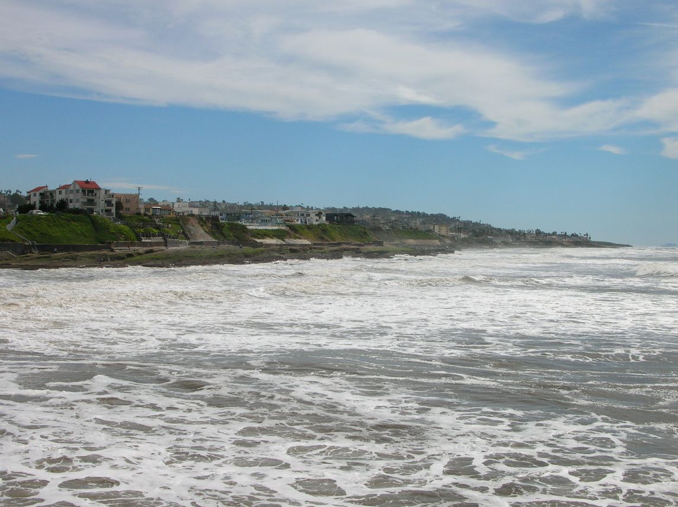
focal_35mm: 48
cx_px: 339
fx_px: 939
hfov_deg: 39.7
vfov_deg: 30.2
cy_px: 254
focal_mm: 8
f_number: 6.4
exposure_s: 1/553
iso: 50
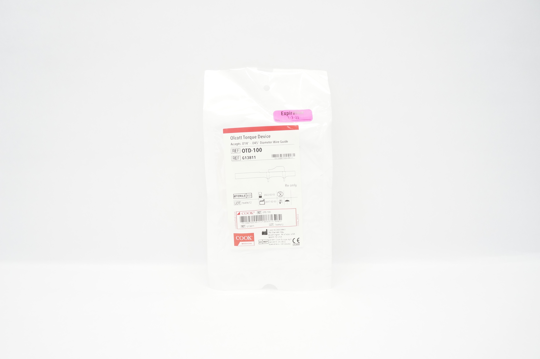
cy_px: 180
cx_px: 270
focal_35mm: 27
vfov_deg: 47.8
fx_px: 405
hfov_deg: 67.4
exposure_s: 1/80
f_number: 5
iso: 800
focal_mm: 18
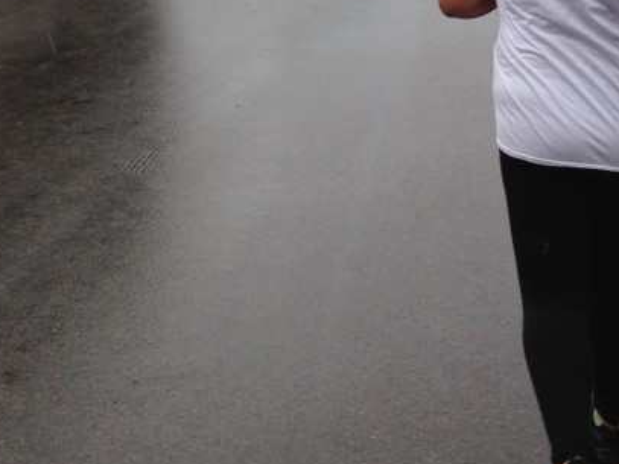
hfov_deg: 23.5
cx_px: 415
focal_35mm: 83
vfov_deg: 17.1
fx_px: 1484
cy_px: -73
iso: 50
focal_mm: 4.12
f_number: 2.4
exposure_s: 1/448
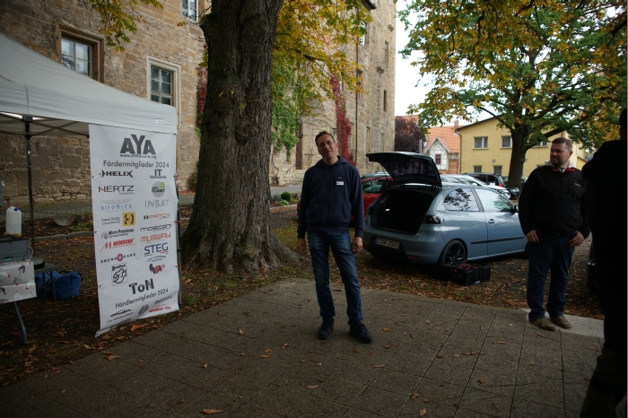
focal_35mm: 24
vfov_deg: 53.1
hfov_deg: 73.8
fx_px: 418
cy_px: 209
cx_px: 314
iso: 400
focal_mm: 24
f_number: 3.2
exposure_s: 1/400
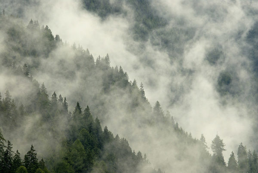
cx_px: 129
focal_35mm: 600
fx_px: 4303
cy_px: 86
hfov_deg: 3.4
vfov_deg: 2.3
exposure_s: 1/30
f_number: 18
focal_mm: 400
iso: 100
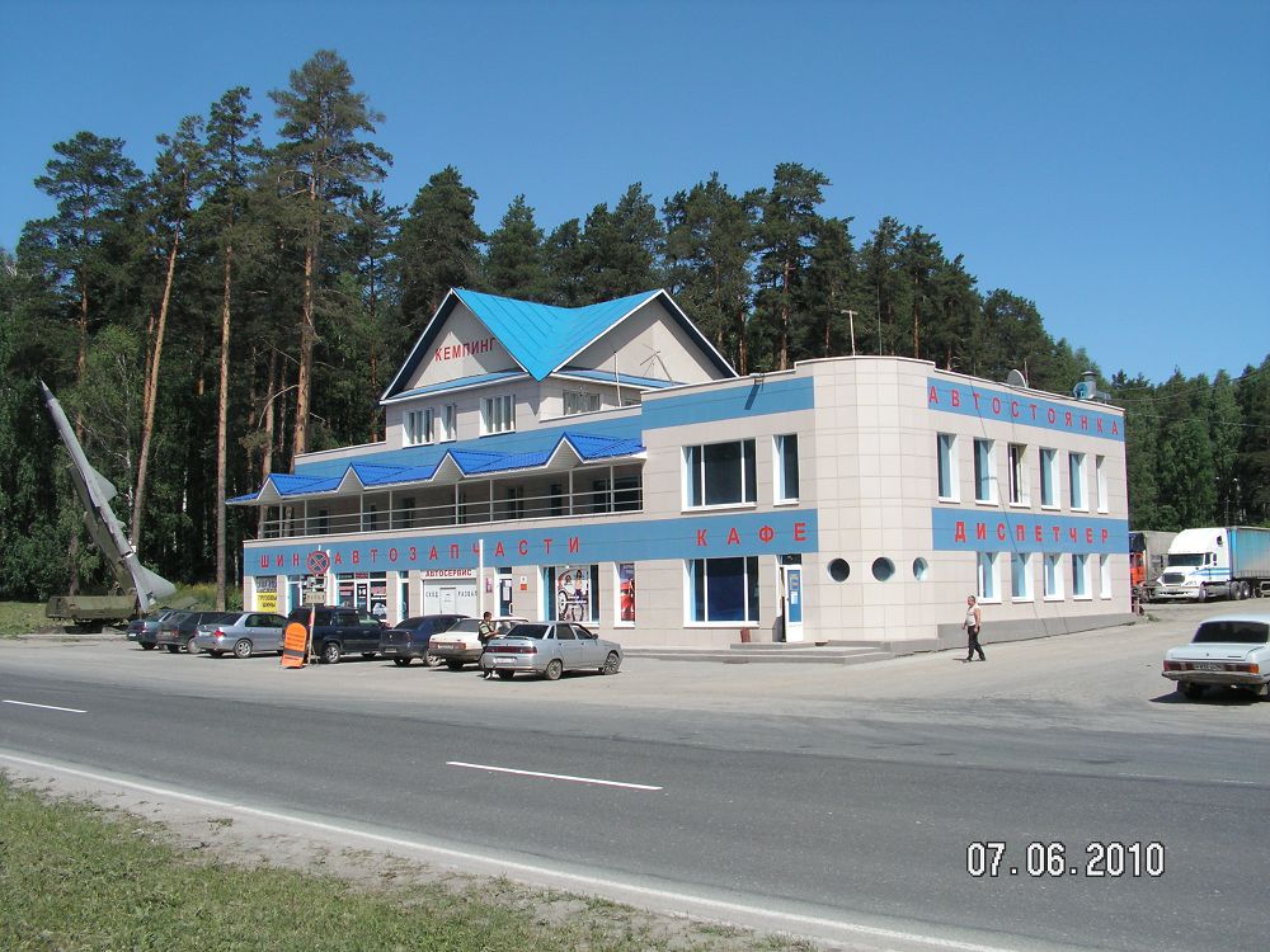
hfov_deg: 51.4
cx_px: 635
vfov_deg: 39.7
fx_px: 1321
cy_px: 476
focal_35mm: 36
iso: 50
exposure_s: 1/400
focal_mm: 6
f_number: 4.8
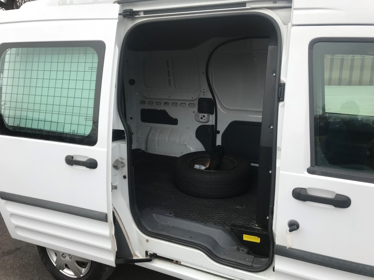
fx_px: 303
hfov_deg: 63.4
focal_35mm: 28
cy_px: 140
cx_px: 187
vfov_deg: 49.7
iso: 20
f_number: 1.8
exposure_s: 1/132
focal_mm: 3.99
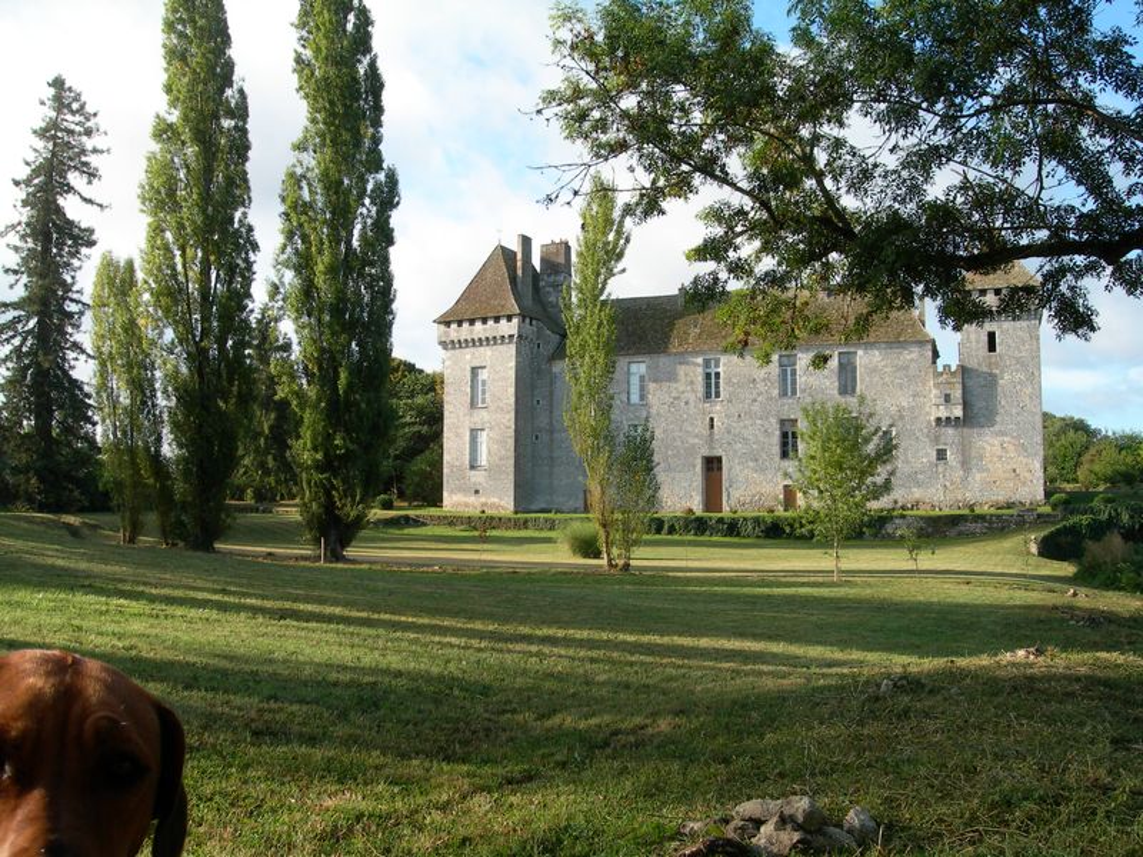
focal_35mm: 38
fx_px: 1255
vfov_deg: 37.7
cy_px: 428
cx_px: 572
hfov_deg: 49.0
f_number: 4.8
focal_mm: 7.8
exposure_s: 1/172
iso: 50
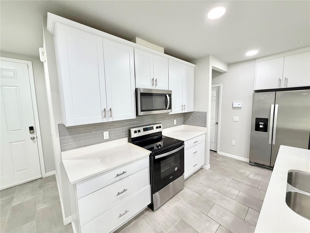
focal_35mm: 14
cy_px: 116
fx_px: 125
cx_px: 155
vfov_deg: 85.7
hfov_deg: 102.1
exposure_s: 1/120
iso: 320
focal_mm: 2.22
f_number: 2.2
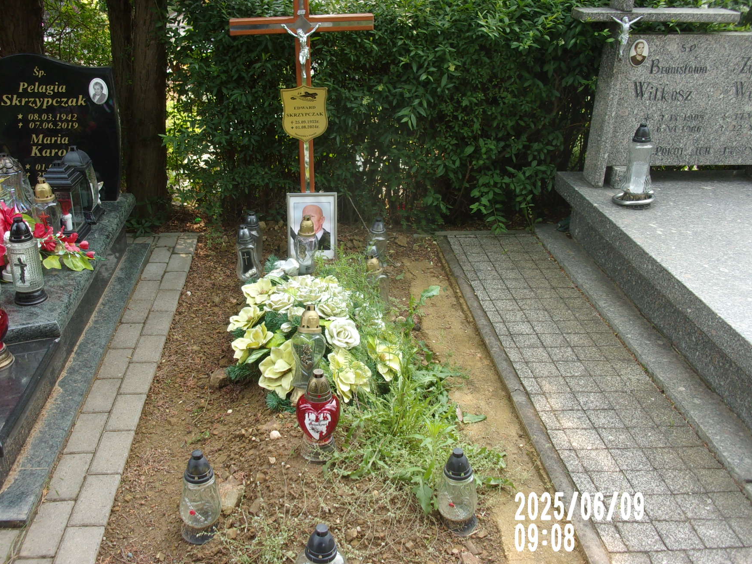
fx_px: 717
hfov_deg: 55.2
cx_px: 324
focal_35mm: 33
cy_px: 263
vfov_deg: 42.9
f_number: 3.9
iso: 80
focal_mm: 5.1
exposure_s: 1/100
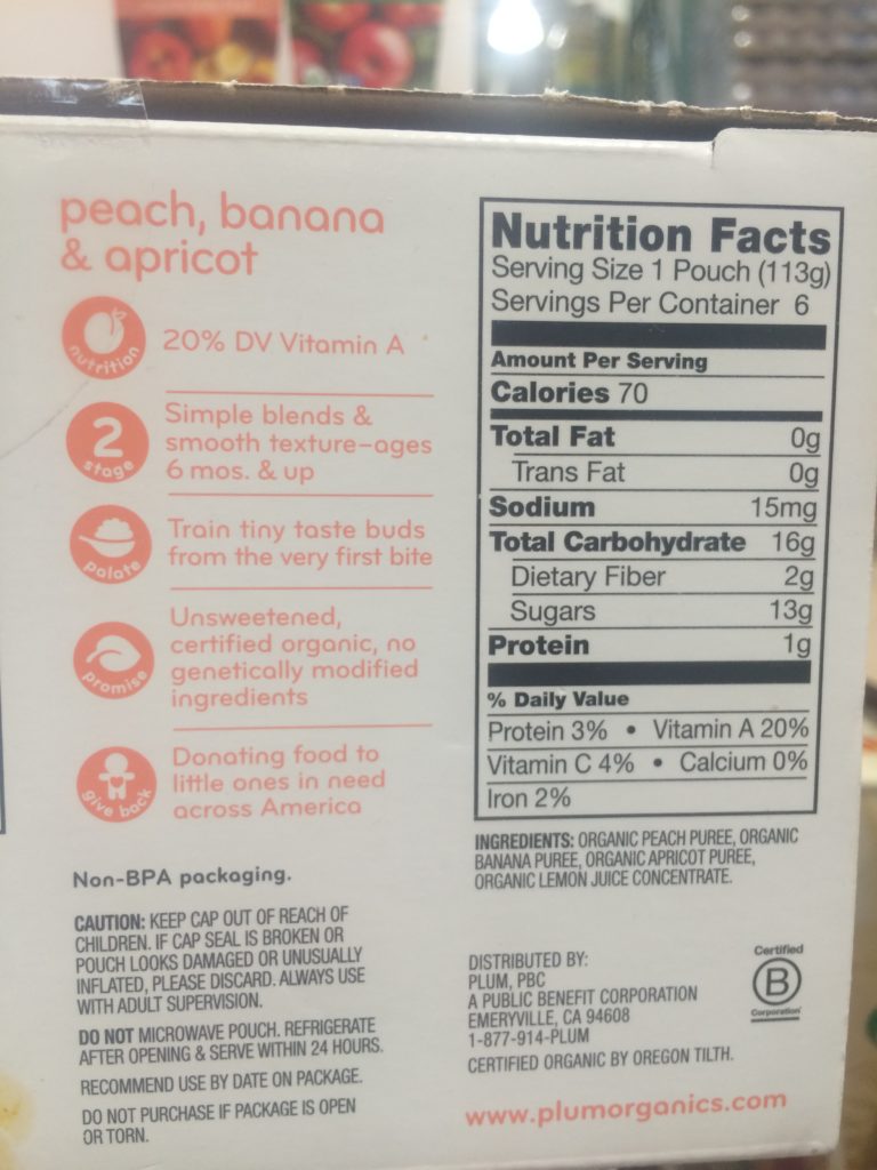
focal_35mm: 29
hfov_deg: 48.2
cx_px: 438
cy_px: 585
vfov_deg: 61.7
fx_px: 980
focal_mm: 4.15
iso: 64
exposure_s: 1/30
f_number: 2.2
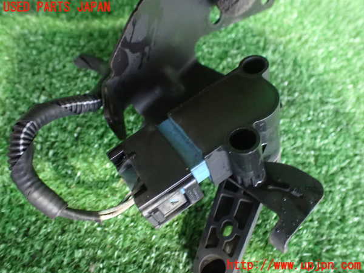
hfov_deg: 60.0
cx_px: 182
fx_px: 315
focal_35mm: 30
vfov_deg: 46.8
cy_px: 136
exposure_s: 1/30
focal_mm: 5.4
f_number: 2.3
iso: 1250
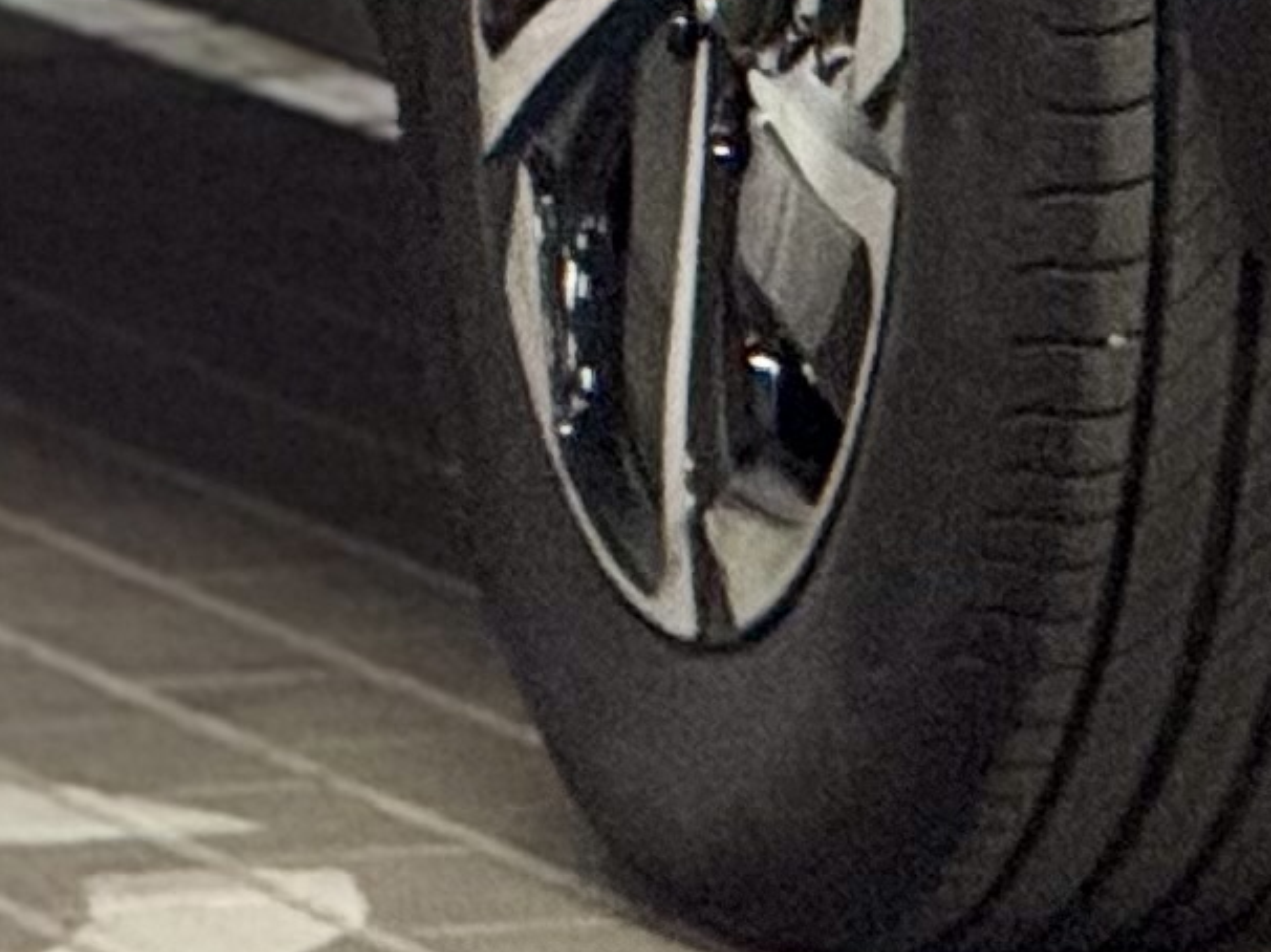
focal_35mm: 799
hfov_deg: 2.5
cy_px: -1592
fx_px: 29325
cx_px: 2257
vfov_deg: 1.9
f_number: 2.8
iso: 250
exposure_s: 1/60
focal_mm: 15.66
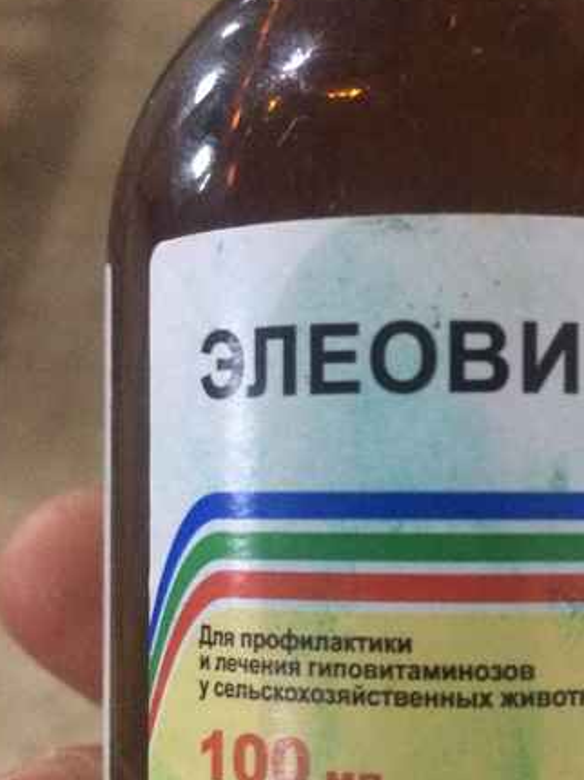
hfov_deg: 26.2
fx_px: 1216
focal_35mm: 54
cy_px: 524
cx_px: 522
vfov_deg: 35.2
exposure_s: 1/17
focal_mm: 4.15
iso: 320
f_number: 2.2
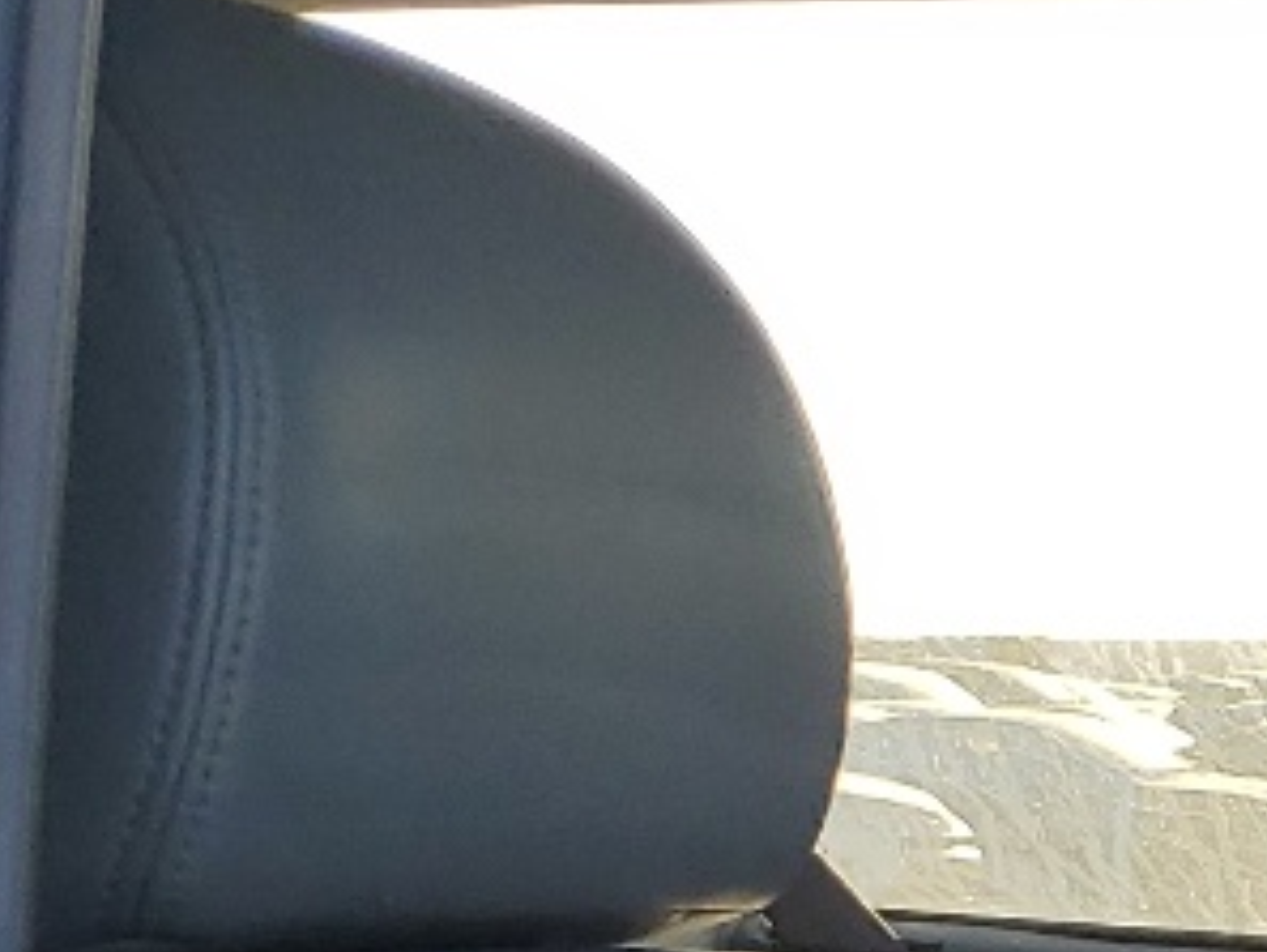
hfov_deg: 11.8
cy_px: 2152
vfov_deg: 9.6
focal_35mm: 140
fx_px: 5126
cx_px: 2901
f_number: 1.5
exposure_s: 1/303
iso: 50
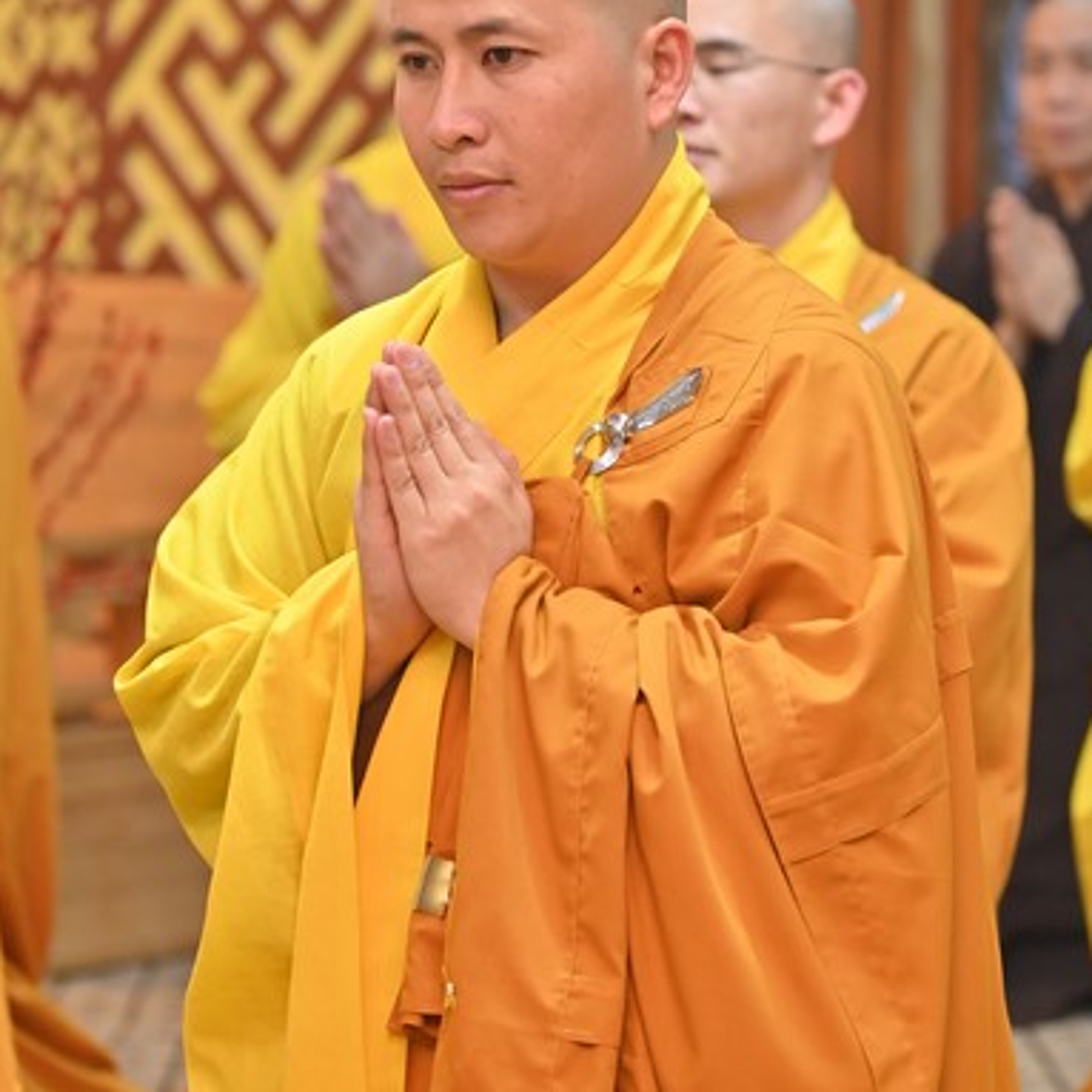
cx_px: 542
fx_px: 6174
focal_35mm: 173
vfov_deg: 10.1
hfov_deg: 10.1
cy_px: 536
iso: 2000
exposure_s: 1/100
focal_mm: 120
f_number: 4.5
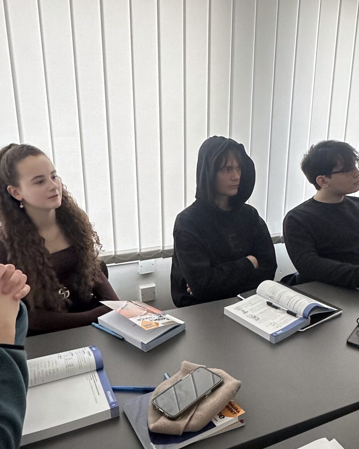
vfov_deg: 58.8
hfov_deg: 48.5
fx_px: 398
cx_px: 194
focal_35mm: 30
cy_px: 229
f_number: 2.2
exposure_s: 1/62
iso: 200
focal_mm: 2.22
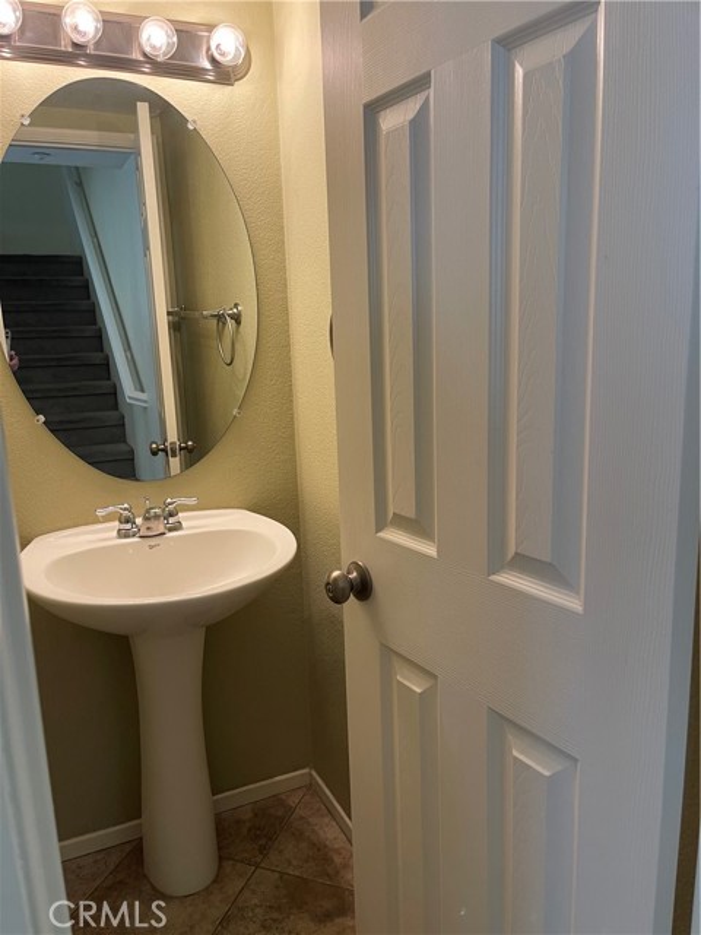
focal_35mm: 25
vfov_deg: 69.4
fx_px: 675
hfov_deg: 54.9
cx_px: 350
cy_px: 468
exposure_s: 1/60
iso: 100
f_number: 1.6
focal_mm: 5.1
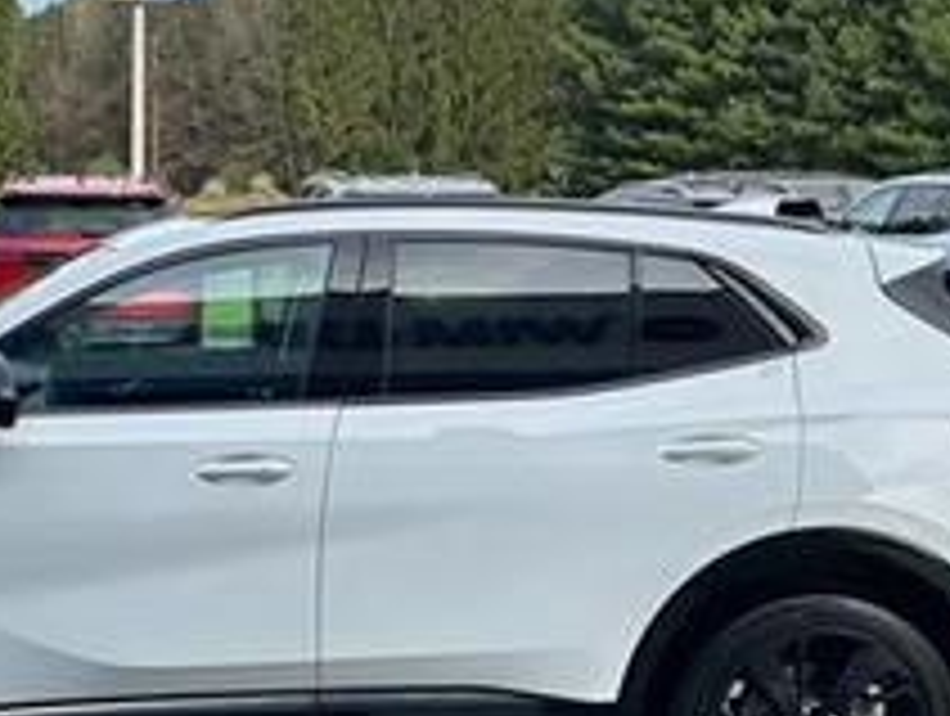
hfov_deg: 30.6
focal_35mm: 62
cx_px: 243
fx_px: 1704
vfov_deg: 23.5
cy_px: 509
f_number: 1.5
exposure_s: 1/1431
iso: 50
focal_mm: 5.7
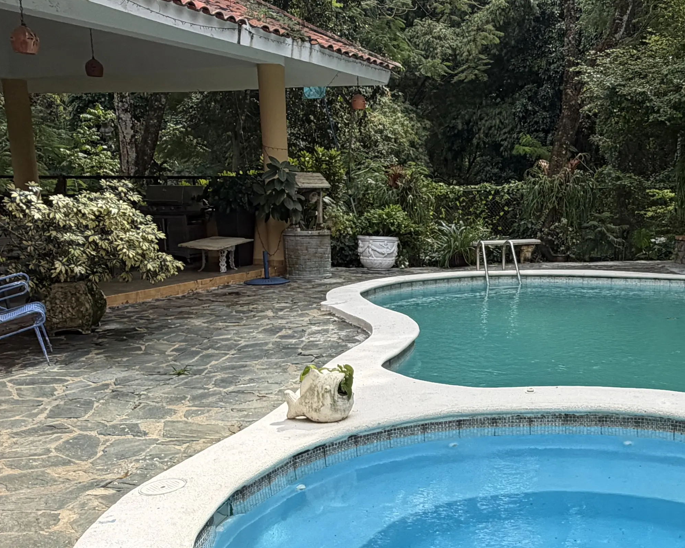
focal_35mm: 39
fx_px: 791
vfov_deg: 38.0
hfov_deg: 45.4
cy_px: 340
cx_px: 502
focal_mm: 2.22
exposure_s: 1/760
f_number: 2.2
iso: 40
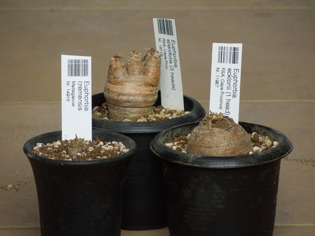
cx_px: 158
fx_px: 3185
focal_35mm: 350
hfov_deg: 5.7
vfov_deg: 4.2
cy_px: 118
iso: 720
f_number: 5.9
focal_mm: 63
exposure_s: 1/250
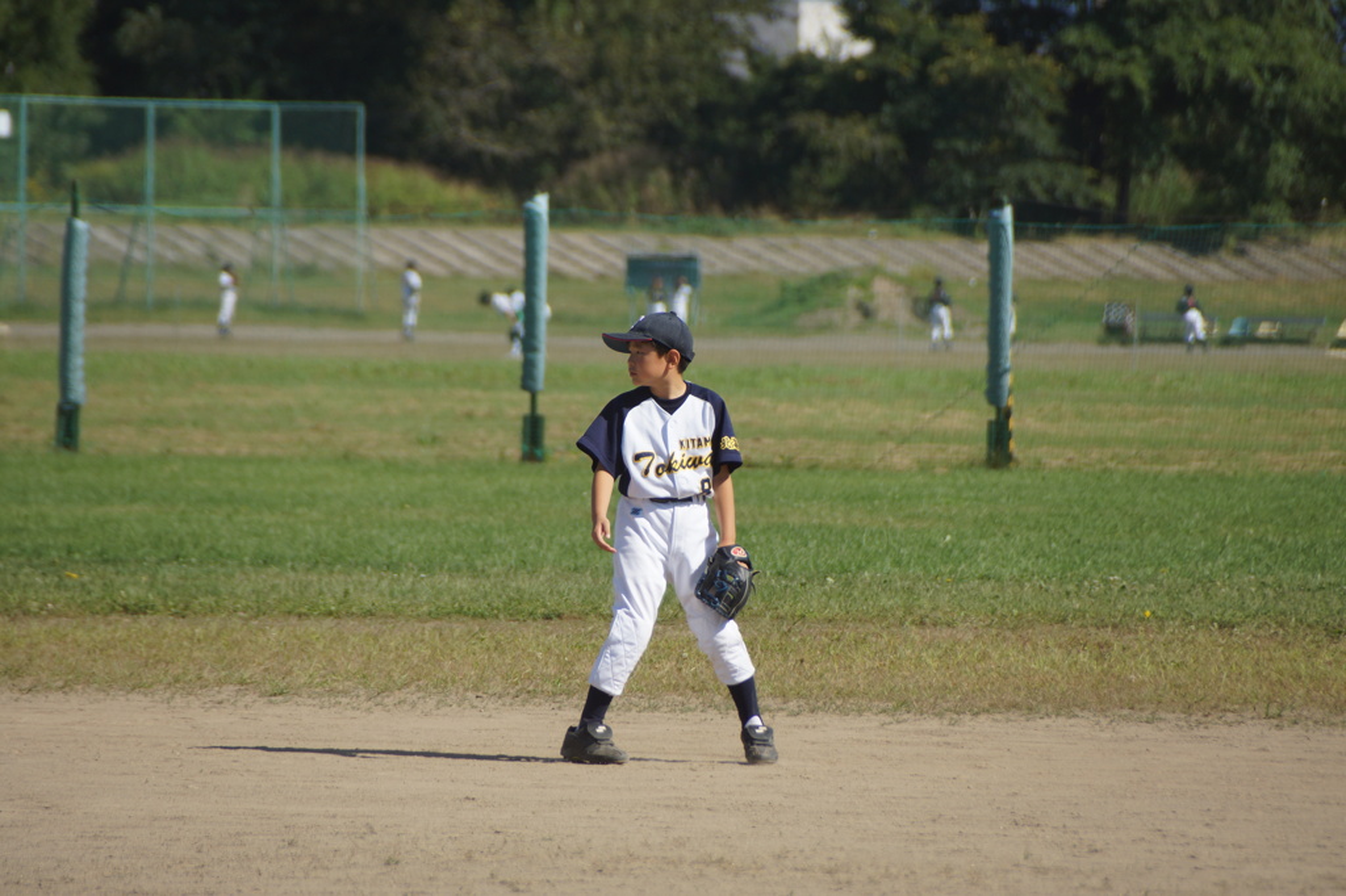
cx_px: 673
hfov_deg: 5.5
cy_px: 448
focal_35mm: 375
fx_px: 14016
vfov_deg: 3.7
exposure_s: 1/500
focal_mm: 250
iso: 100
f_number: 6.3
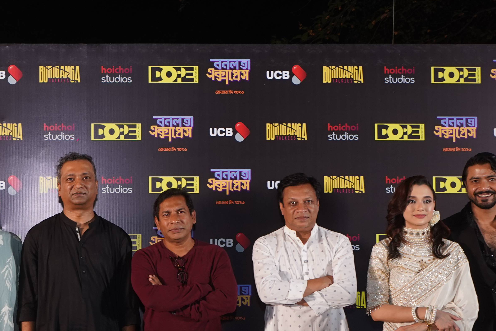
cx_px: 81
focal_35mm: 81
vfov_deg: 16.8
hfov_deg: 24.5
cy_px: 220
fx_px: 1116
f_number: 5
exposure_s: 1/125
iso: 1000
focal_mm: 32
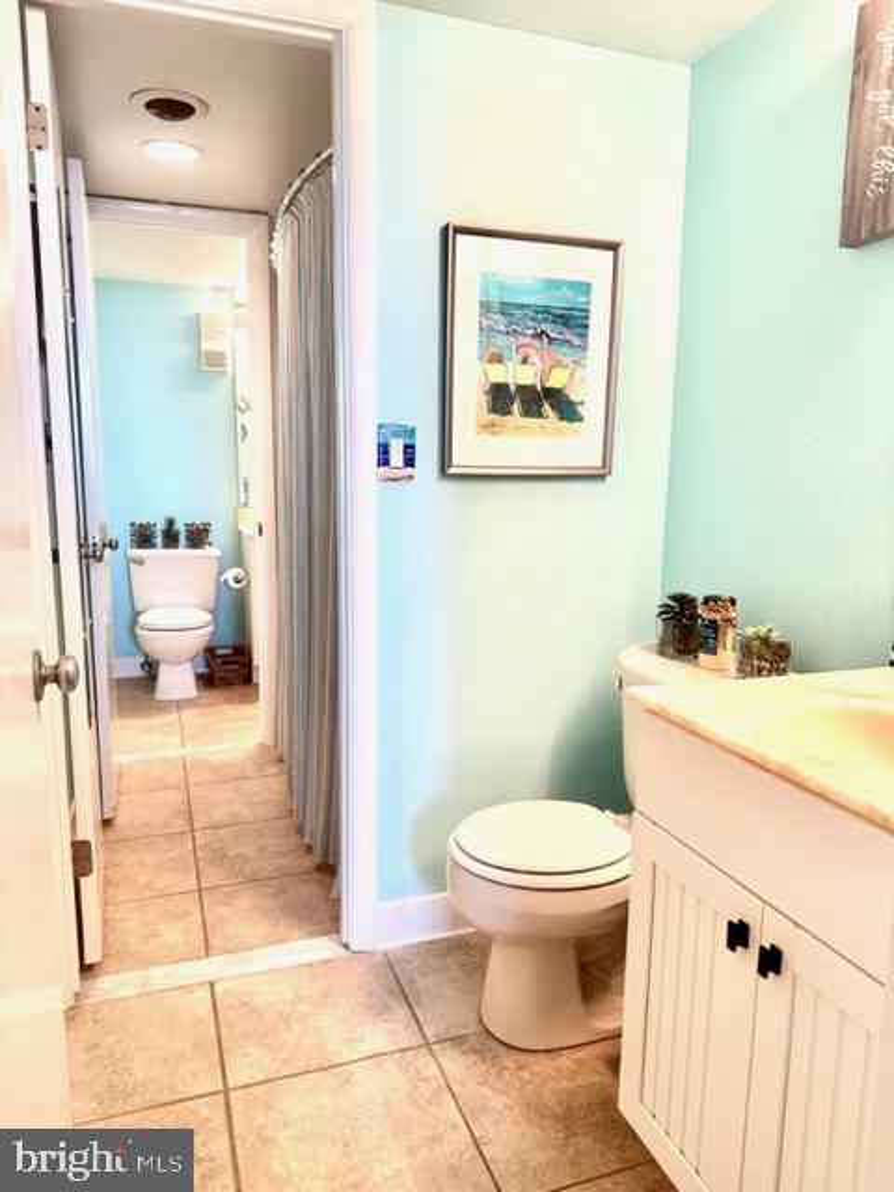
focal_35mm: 24
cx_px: 447
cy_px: 596
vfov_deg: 71.6
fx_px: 826
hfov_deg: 56.8
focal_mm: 6.86
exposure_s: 1/120
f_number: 1.78
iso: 100
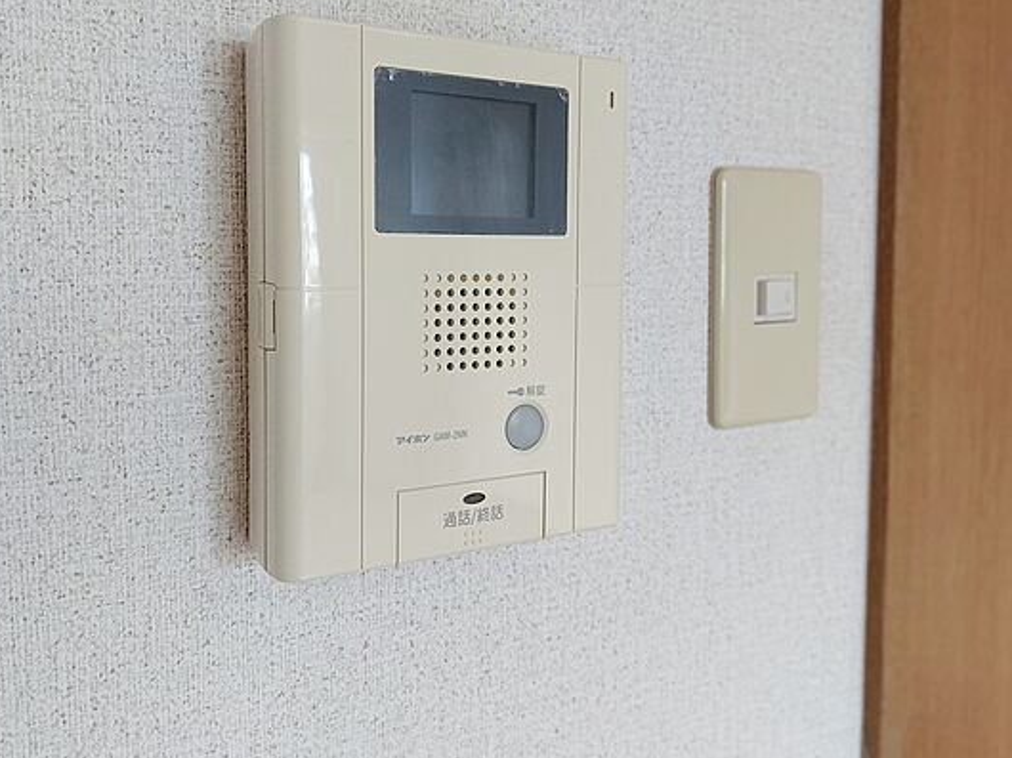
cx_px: 433
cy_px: 330
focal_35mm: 29
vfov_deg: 48.1
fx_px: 847
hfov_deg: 61.4
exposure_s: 1/30
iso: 32
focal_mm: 5.23
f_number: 1.8
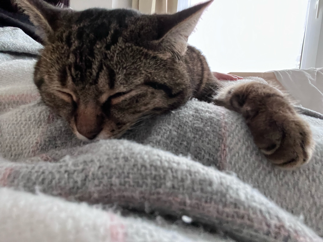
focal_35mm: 23
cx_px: 162
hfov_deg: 73.9
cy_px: 121
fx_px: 215
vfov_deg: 58.9
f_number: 2.2
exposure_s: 1/15
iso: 800
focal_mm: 2.71
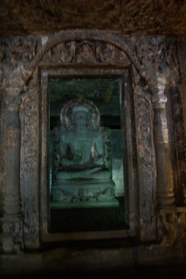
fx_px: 209
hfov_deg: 47.9
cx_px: 93
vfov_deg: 67.4
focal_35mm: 27
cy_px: 140
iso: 800
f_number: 3.5
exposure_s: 1/1.43
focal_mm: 18
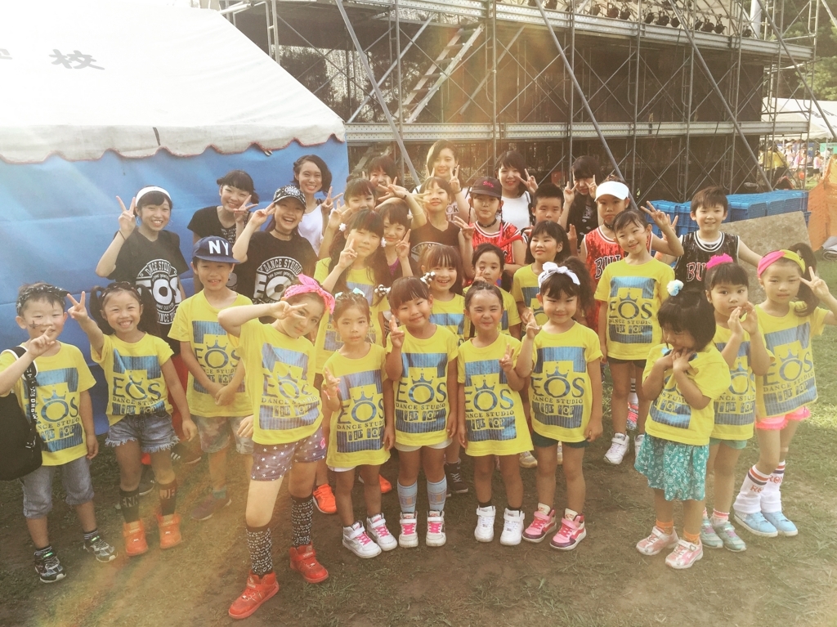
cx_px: 418
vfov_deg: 48.2
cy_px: 314
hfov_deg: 61.7
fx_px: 701
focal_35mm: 29
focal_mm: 4.15
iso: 32
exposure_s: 1/434
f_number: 2.2
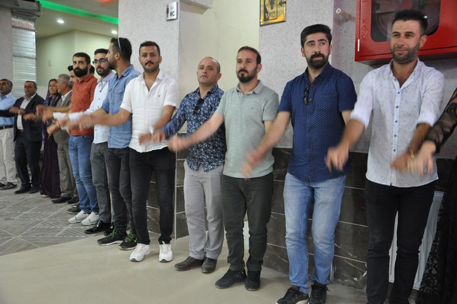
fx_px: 418
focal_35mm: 33
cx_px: 228
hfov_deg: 57.3
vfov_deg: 39.9
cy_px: 152
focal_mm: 22
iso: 1250
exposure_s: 1/50
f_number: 3.8
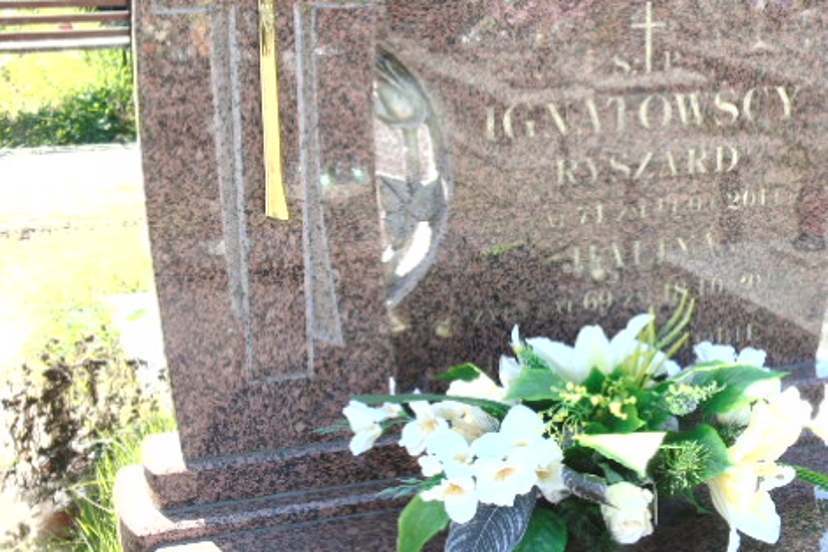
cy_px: 241
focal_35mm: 65
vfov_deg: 20.9
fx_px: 1495
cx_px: 519
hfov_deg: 30.8
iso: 80
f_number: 4.1
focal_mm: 8.2
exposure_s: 1/100
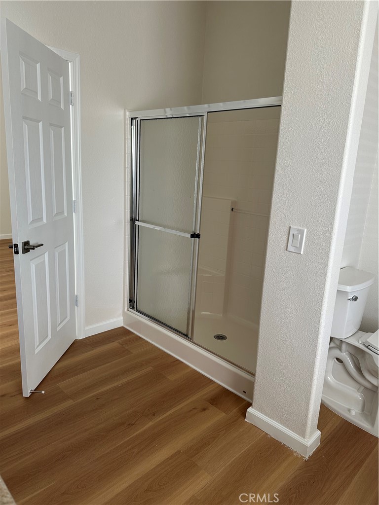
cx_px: 190
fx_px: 350
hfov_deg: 56.8
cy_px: 252
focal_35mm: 24
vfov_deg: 71.6
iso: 64
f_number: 1.78
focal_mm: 6.86
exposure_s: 1/158
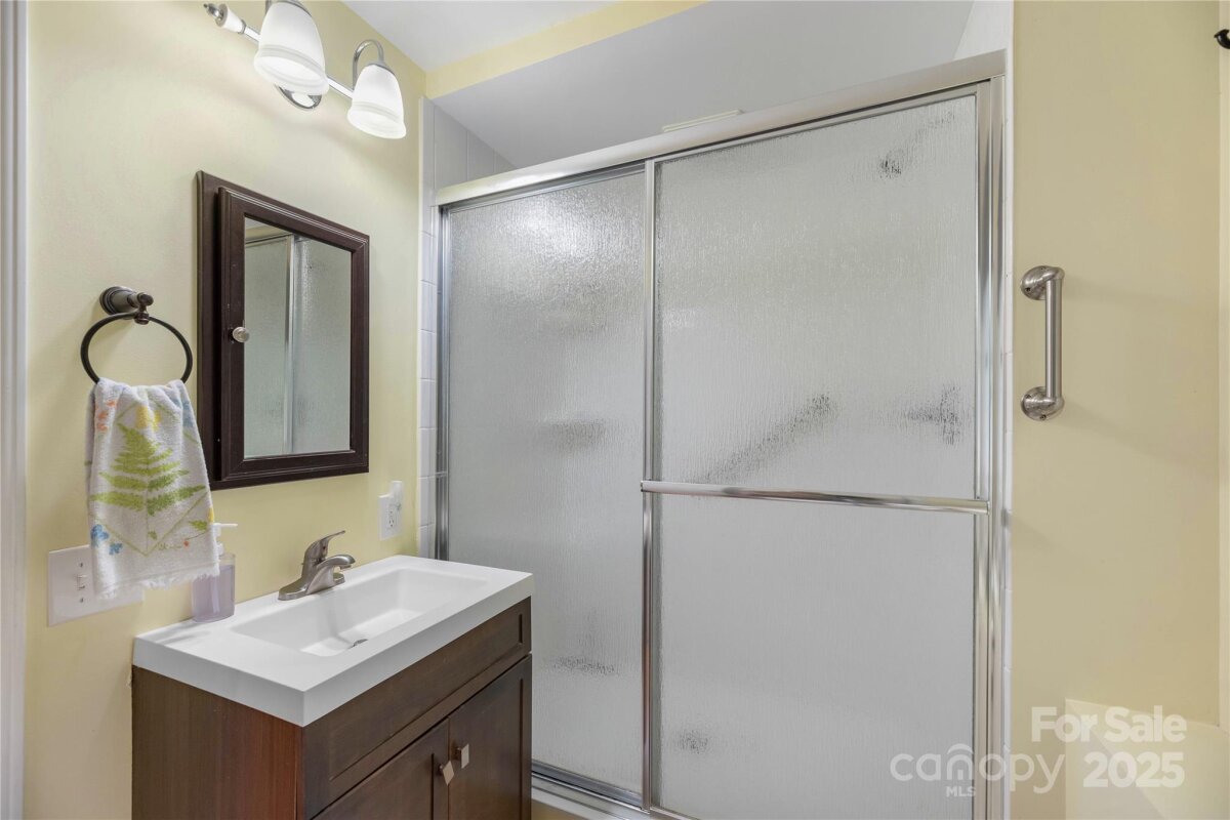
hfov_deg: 104.3
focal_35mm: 14
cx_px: 615
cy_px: 410
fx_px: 478
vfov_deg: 81.2
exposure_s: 1/13
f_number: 7.1
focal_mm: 14
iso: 320
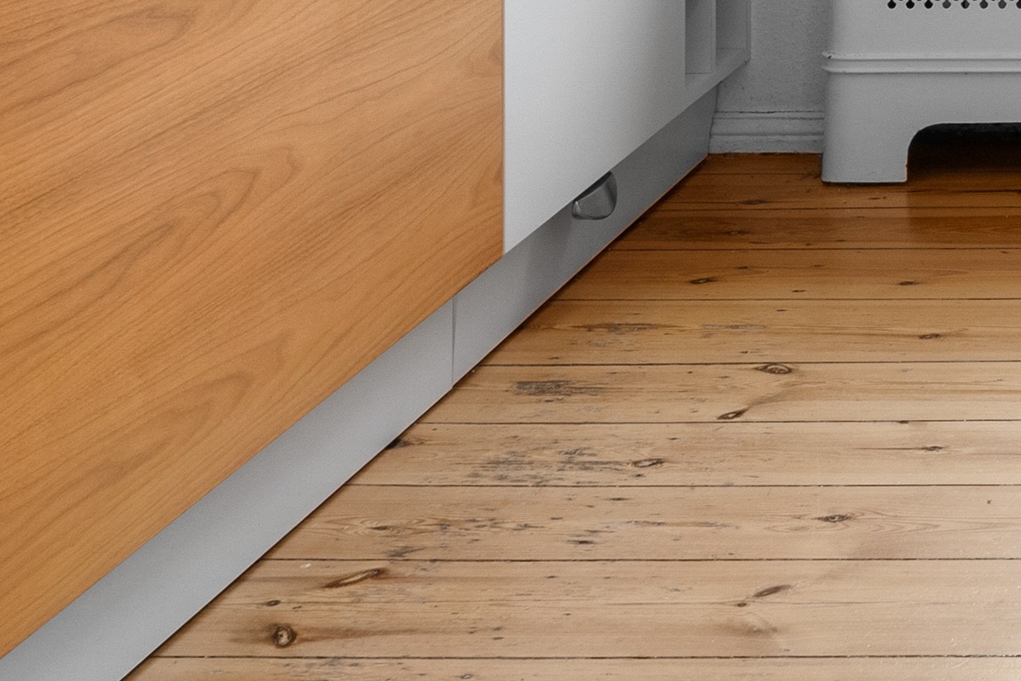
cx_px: 1689
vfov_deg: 12.9
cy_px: -596
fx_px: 2695
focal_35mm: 95
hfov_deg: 18.2
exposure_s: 1/6
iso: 640
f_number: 8
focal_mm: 17
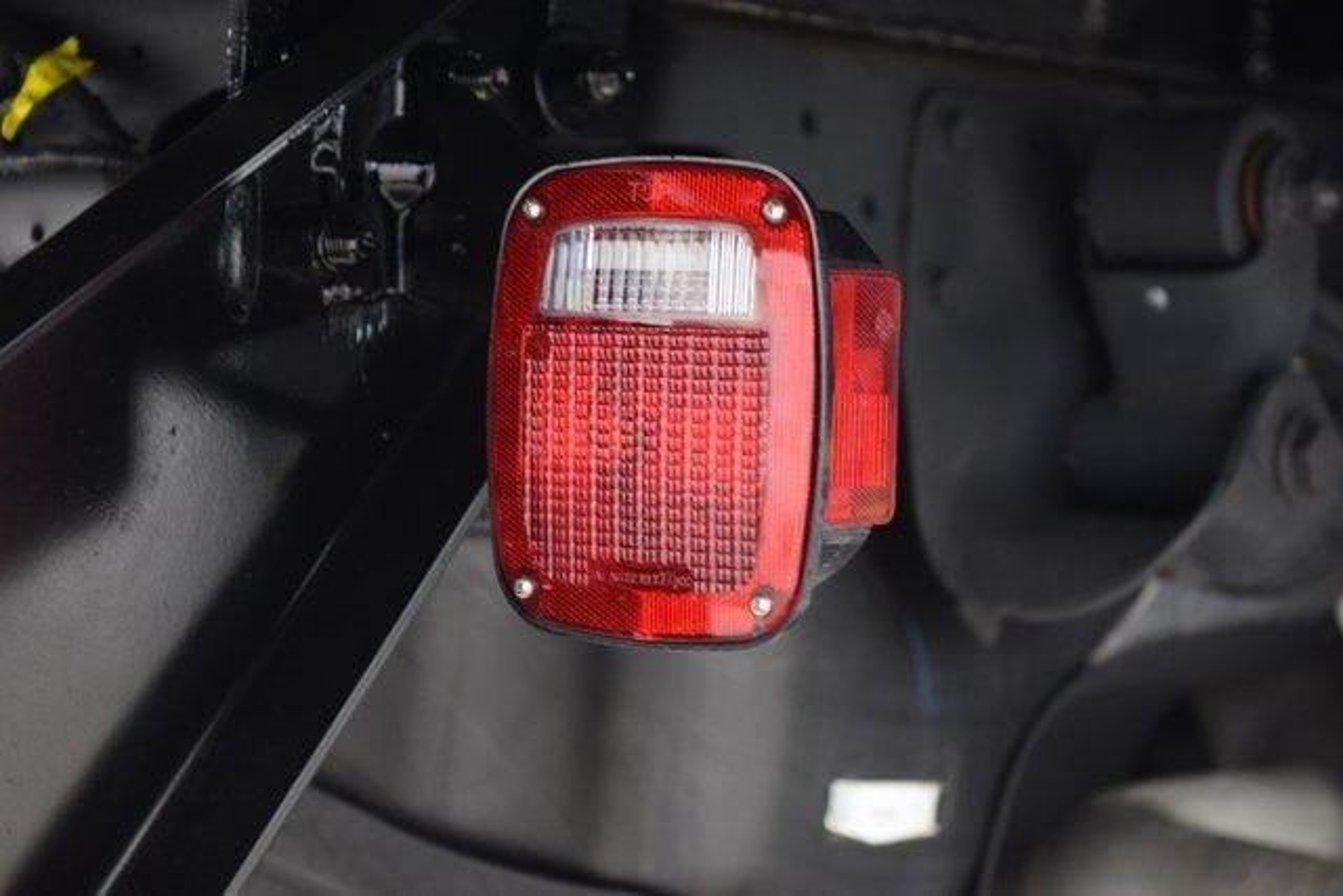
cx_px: 672
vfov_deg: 13.0
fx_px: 3918
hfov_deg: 19.5
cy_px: 448
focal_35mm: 105
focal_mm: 70
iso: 1600
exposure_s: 1/10
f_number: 2.8
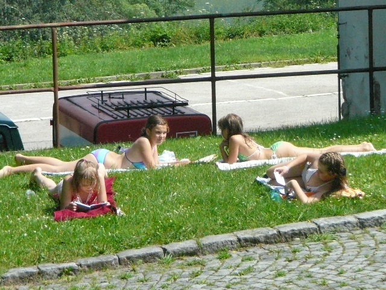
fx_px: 2342
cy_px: 145
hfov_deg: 9.4
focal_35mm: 210
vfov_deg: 7.1
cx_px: 193
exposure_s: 1/800
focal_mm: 25
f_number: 7.1
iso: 400
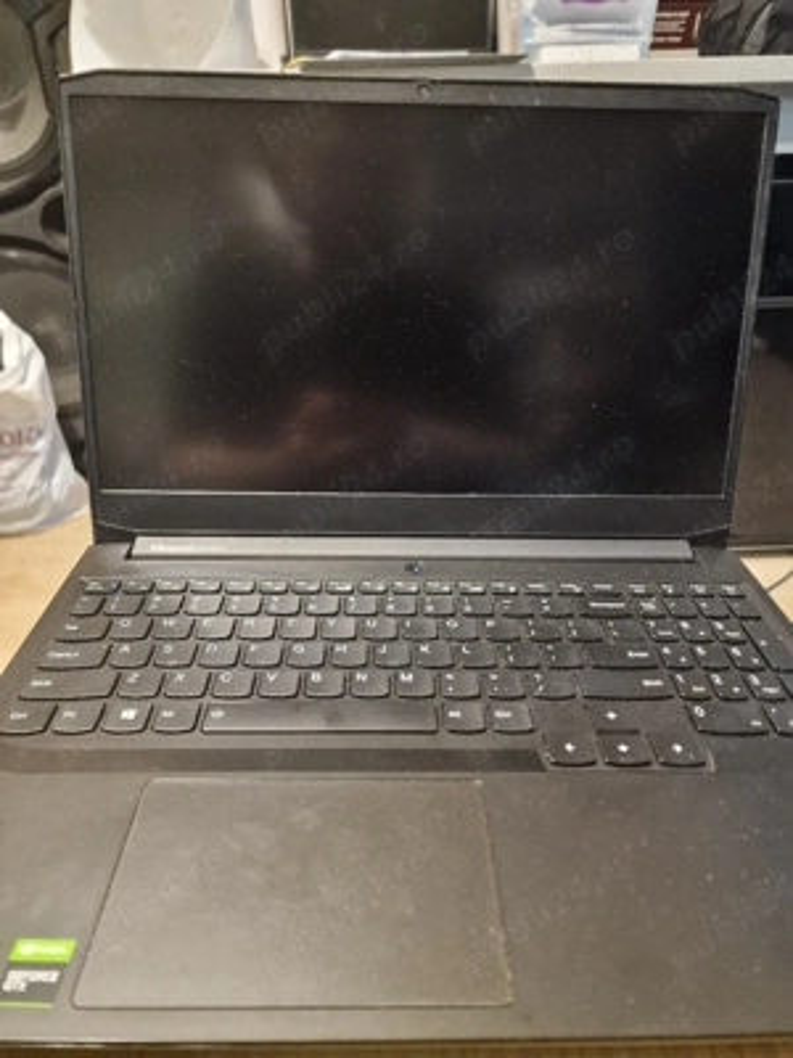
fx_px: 703
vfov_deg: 73.9
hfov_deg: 58.9
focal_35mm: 23
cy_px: 529
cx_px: 396
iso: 800
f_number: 1.8
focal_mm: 6.4
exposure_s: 1/25
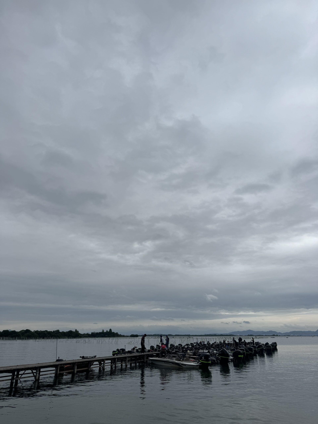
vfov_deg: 71.6
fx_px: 294
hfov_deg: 56.8
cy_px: 212
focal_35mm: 24
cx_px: 159
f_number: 1.78
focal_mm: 6.76
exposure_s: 1/2710
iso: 80
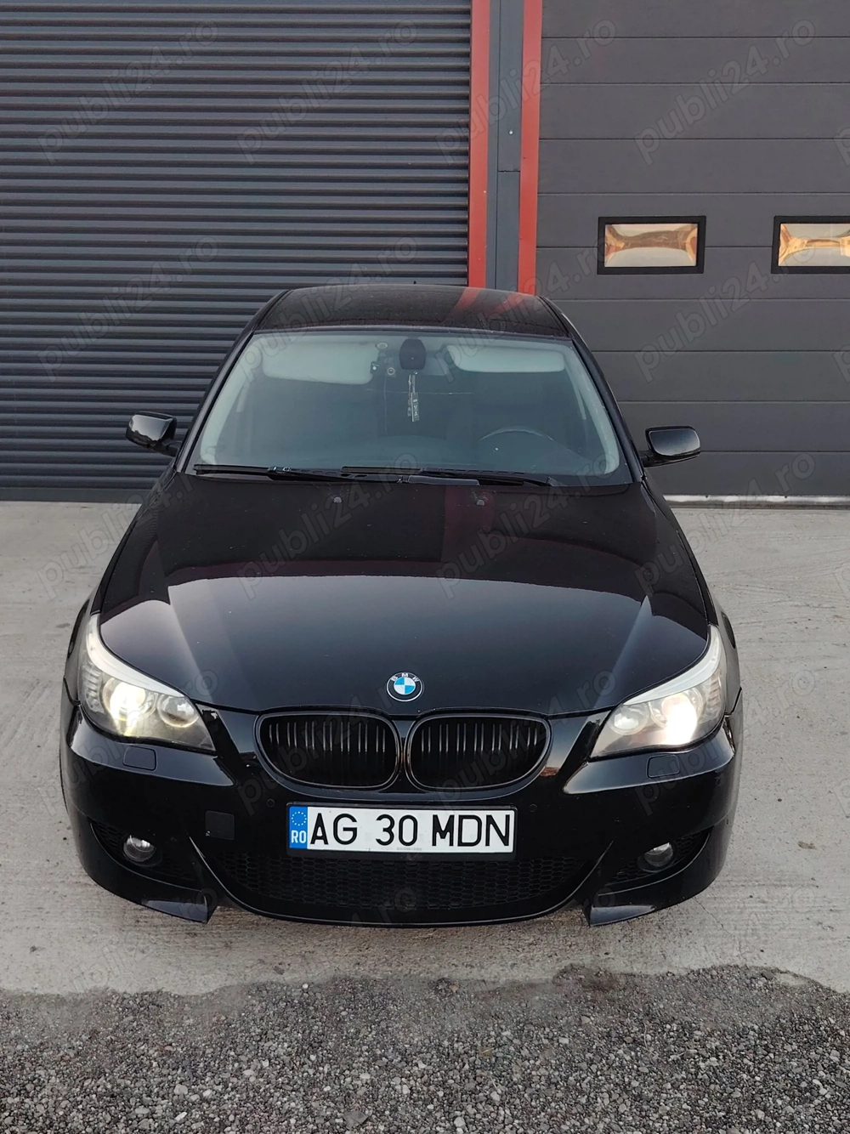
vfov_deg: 46.8
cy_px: 567
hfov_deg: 35.9
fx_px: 1310
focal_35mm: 40
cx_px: 425
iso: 104
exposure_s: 1/100
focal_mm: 5.25
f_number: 1.75
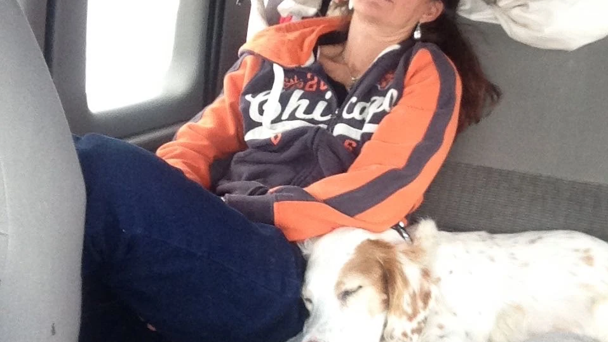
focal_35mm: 51
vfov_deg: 23.4
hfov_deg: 40.6
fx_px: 822
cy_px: 122
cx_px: 304
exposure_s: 1/30
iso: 125
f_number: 2.4
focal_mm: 2.18
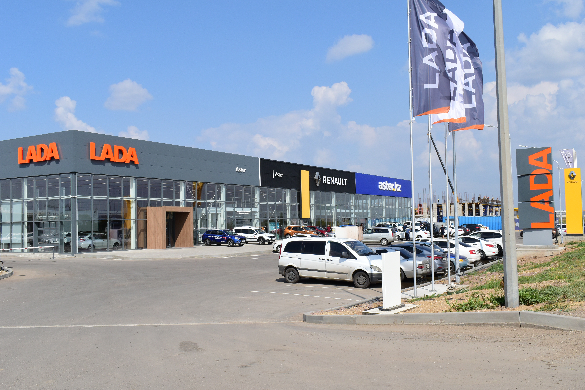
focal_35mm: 36
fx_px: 585
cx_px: 292
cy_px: 195
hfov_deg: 53.1
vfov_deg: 36.9
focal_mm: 24
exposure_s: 1/800
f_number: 11
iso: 400
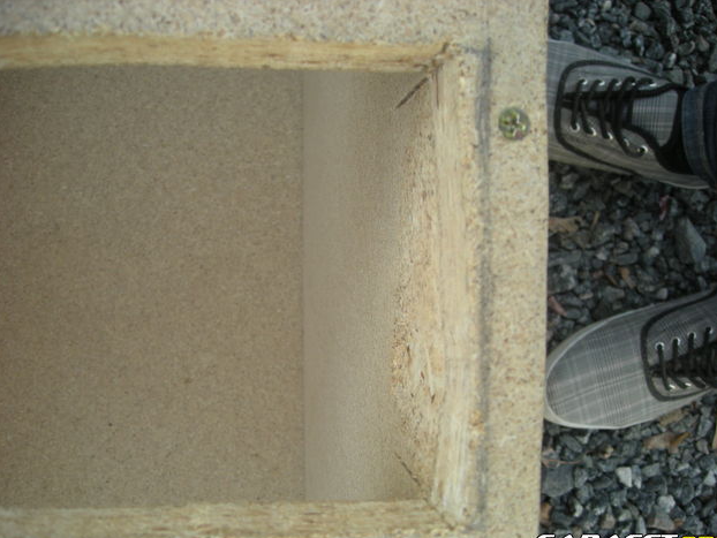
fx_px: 746
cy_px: 275
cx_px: 364
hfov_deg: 51.3
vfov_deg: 39.7
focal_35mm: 36
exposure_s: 1/186
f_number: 2.8
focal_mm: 5.7
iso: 50
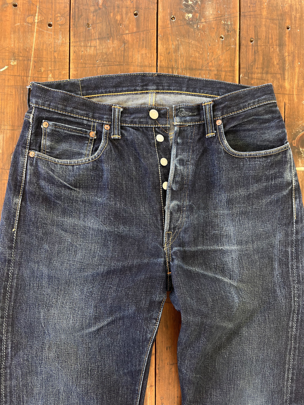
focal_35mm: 26
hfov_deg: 53.1
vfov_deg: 67.3
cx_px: 152
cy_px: 202
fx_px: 304
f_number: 1.5
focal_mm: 5.7
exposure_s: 1/129
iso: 64
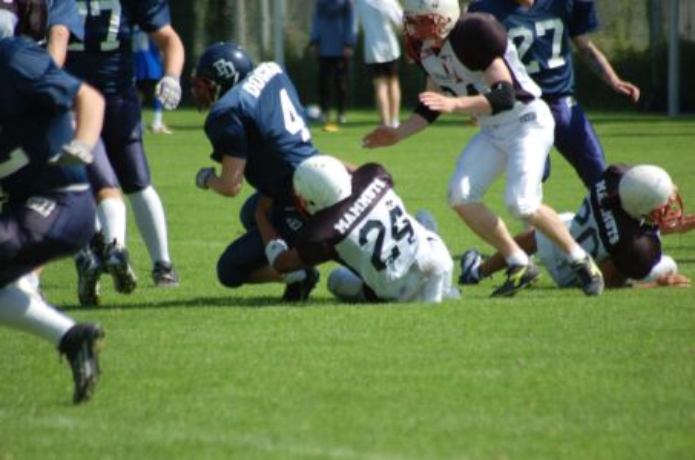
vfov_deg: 3.0
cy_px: 230
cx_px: 348
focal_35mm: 450
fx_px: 8669
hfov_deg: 4.6
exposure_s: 1/1250
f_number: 5.6
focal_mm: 300
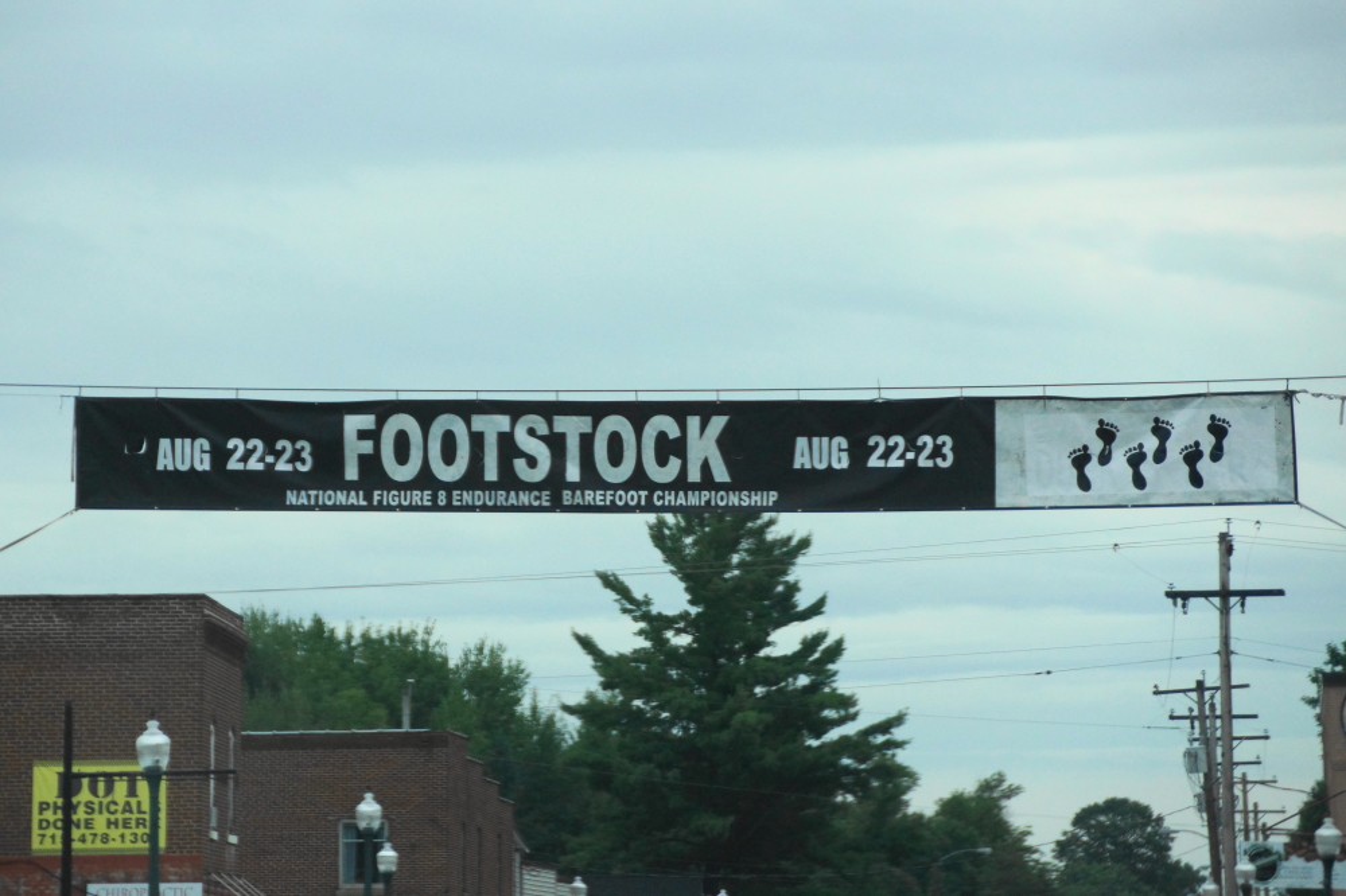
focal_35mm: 202
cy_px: 448
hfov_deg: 10.2
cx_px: 673
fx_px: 7568
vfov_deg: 6.8
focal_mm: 135
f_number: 5.6
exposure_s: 1/250
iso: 640
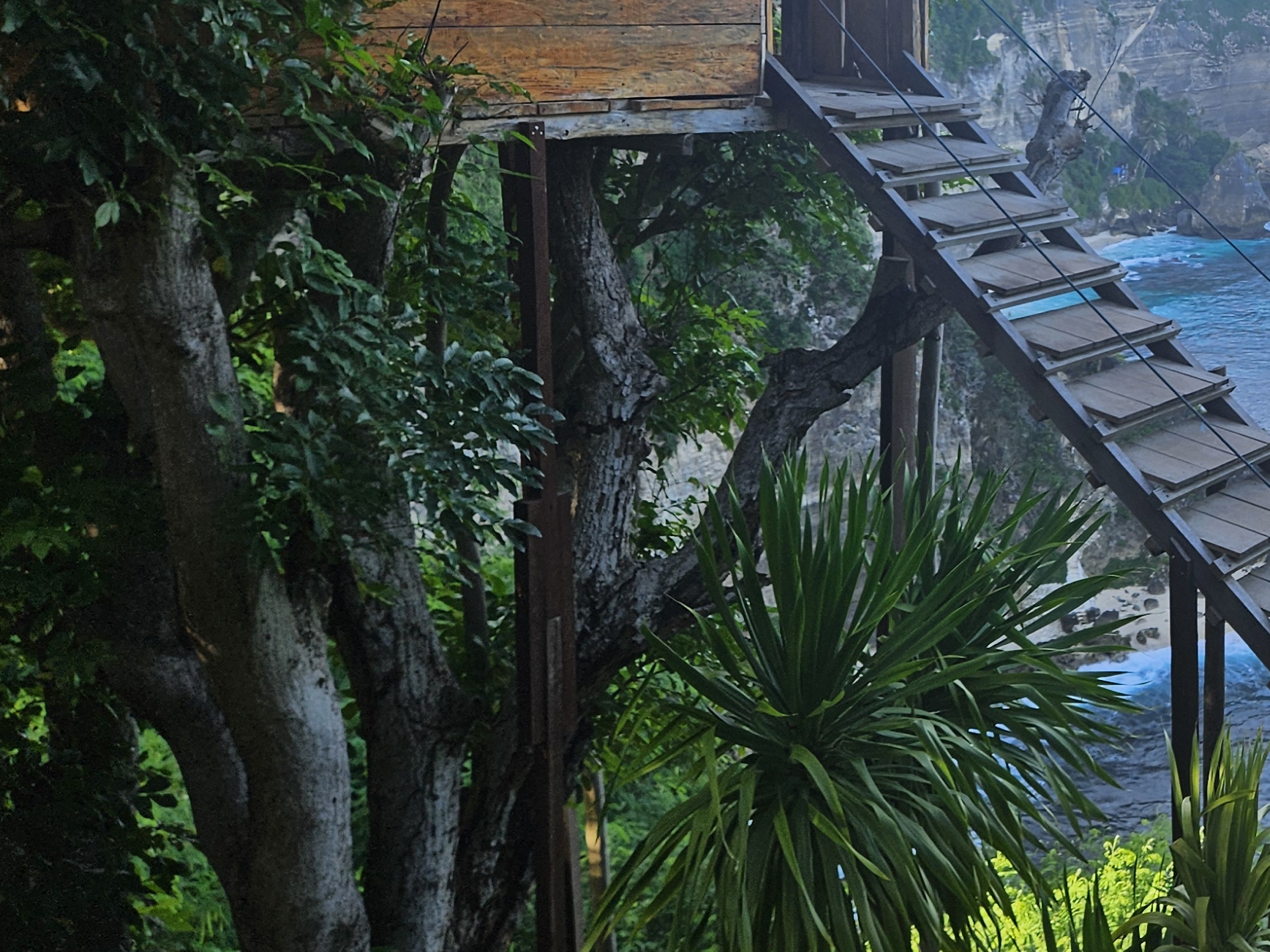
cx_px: 1326
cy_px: 132
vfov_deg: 26.8
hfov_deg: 32.6
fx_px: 1944
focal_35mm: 53
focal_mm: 5.4
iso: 25
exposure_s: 1/425
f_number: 1.8
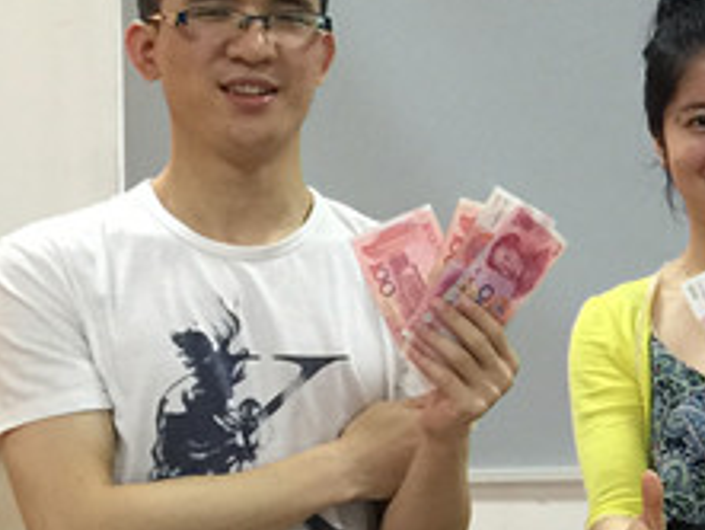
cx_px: 992
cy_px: 271
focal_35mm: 105
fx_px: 2140
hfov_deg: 17.2
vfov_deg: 14.1
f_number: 2.2
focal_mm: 4.15
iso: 64
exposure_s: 1/15
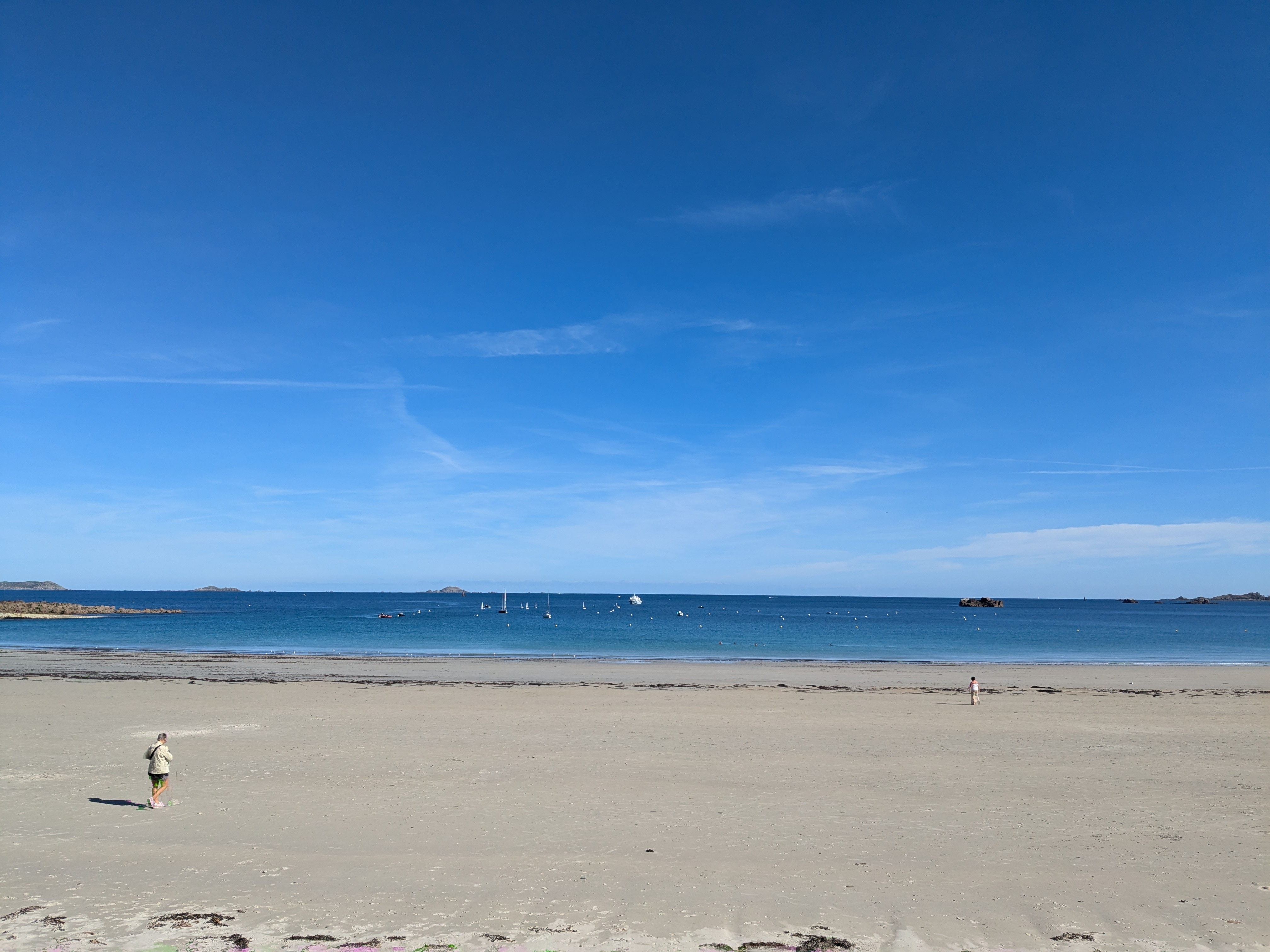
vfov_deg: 51.4
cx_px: 635
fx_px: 991
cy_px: 476
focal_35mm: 27
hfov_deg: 65.3
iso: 62
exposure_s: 1/3891
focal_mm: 4.38
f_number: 1.73
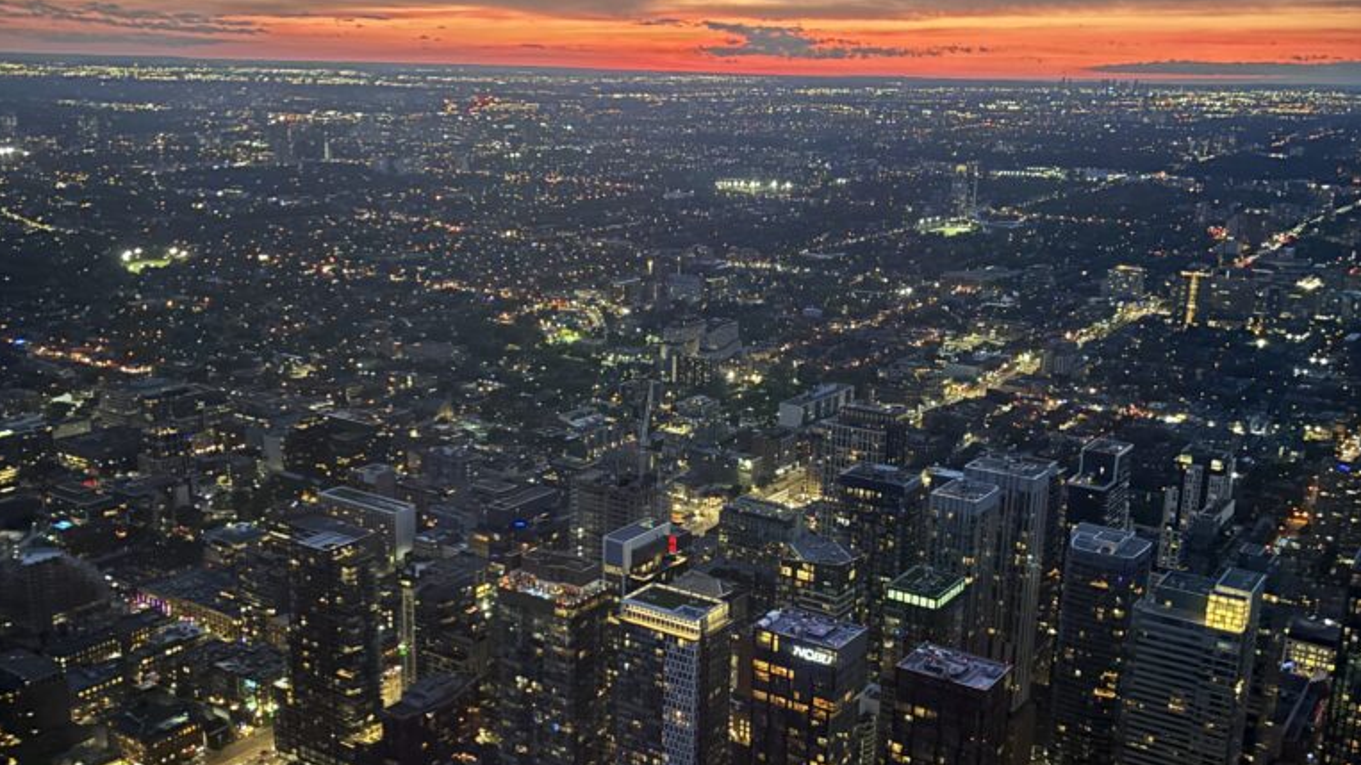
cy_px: 457
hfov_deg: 52.8
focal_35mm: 38
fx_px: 1371
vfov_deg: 31.1
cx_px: 680
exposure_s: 1/15
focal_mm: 5.96
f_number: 1.6
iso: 1600
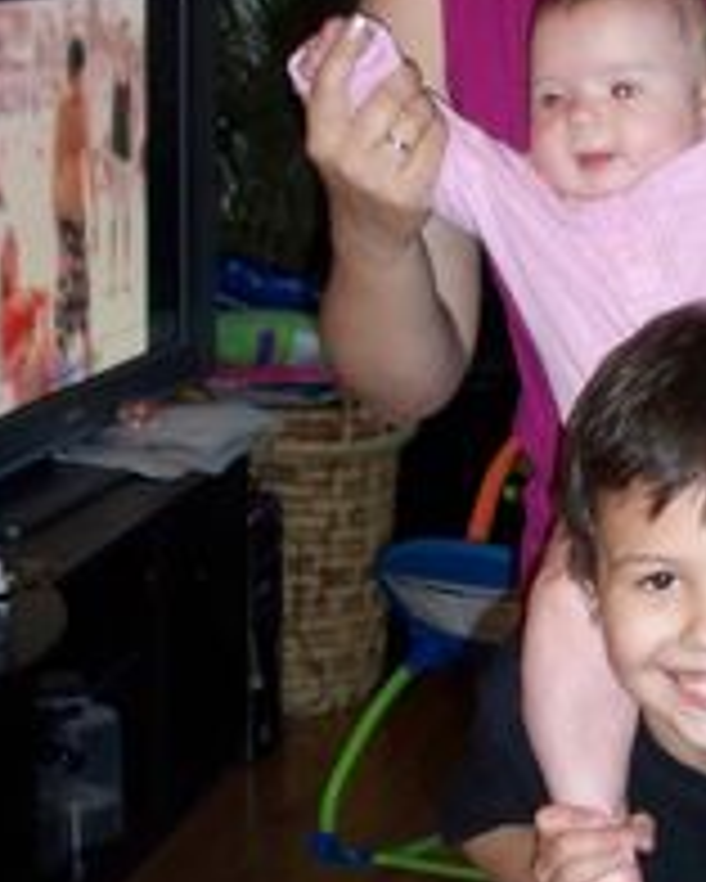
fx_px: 3080
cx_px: 823
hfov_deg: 12.8
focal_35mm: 118
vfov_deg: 16.3
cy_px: 544
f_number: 3.4
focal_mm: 7.9
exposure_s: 1/30
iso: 200
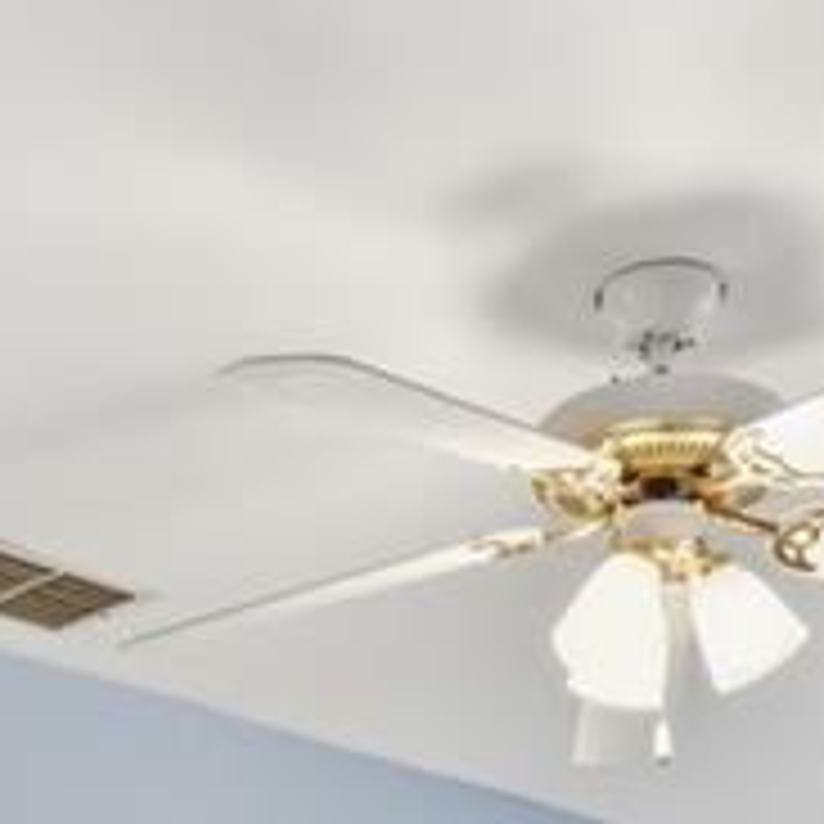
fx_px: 2047
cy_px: 1421
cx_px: 171
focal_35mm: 76
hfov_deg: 22.5
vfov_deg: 18.5
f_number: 9
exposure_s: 1/60
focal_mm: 16
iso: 400
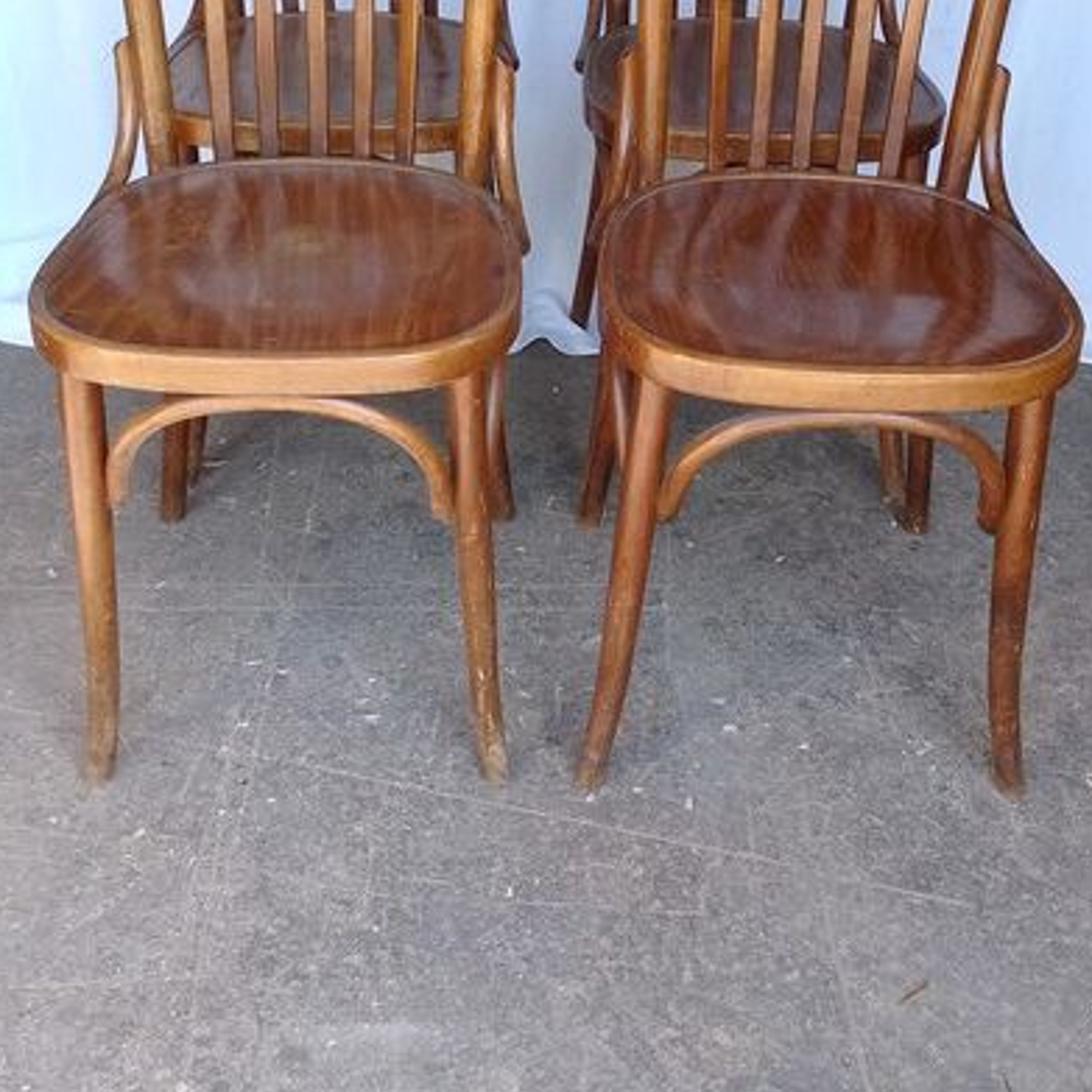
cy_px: 344
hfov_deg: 40.0
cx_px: 570
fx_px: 1499
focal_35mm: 42
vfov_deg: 39.4
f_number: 2.2
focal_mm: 3.3
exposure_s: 1/100
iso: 50
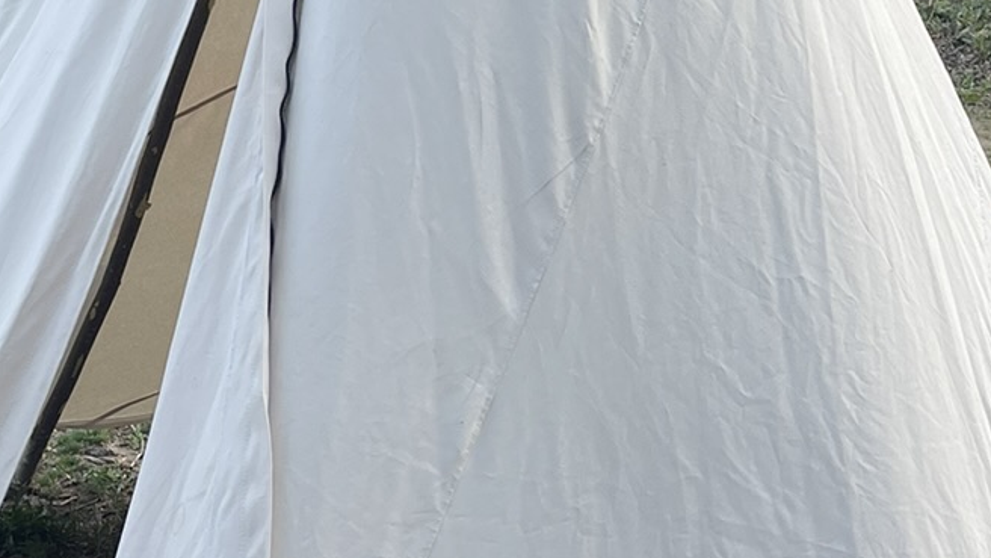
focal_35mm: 85
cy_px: 242
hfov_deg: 25.0
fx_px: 2234
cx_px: 480
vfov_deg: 14.2
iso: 32
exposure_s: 1/234
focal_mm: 5.1
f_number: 1.6
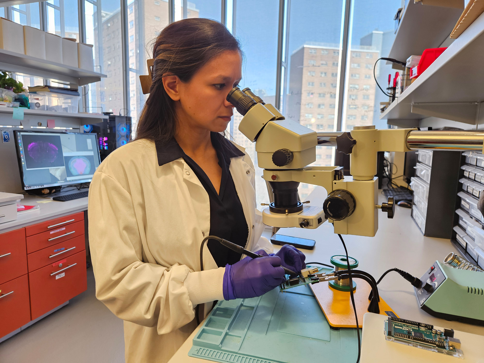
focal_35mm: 23
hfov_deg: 73.9
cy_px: 182
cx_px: 242
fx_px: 322
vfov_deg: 58.9
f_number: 1.8
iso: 200
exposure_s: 1/120
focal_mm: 5.4
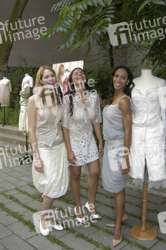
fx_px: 249
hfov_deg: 36.8
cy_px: 125
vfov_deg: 53.2
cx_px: 83
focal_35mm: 36
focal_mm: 24
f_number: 4
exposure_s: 1/50
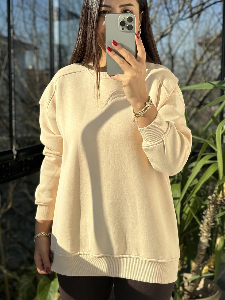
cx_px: 123
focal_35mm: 57
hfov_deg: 25.6
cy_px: 135
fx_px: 494
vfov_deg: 33.8
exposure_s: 1/1366
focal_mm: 6.76
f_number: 1.78
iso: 64
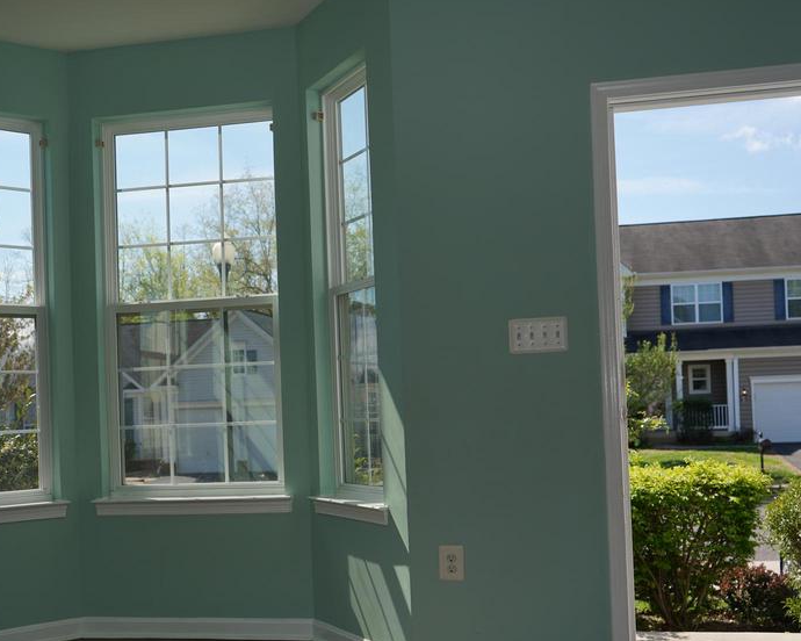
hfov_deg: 46.8
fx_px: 925
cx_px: 392
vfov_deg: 38.1
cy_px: 390
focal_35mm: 39
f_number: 4
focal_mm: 28
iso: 100
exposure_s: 1/800
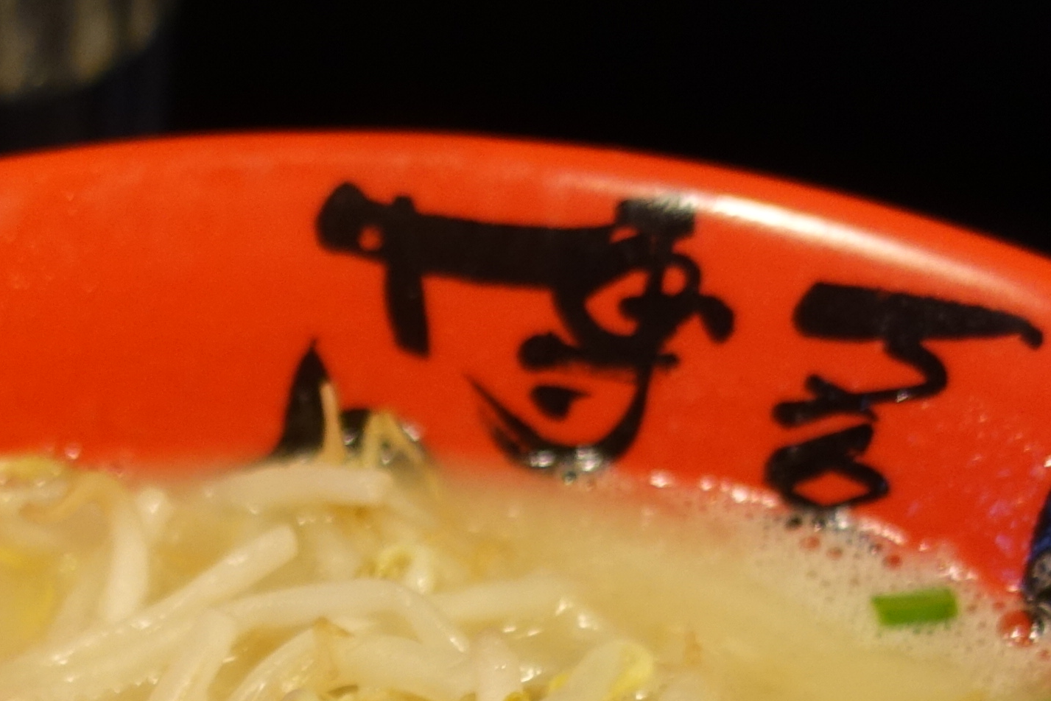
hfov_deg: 21.9
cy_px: 1286
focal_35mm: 92
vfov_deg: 13.3
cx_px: 223
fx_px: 2686
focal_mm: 8.8
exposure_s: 1/30
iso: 200
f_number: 1.8
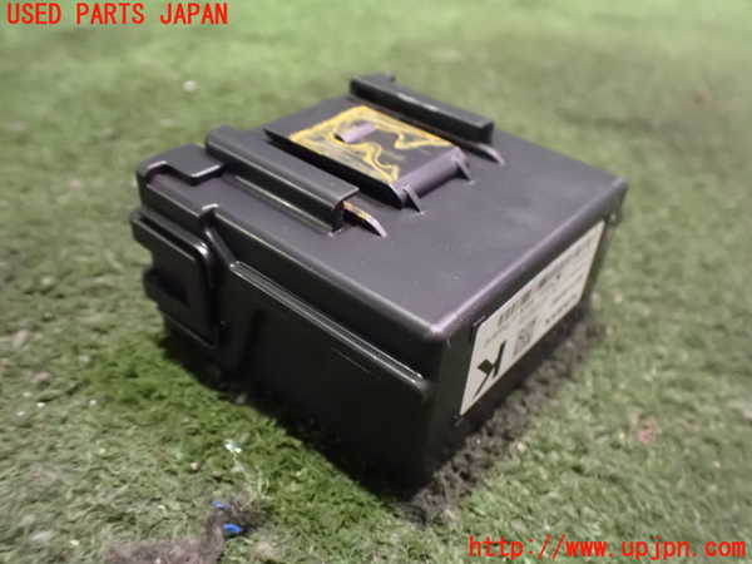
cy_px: 282
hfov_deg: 60.0
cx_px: 376
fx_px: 652
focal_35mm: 30
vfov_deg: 46.8
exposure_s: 1/25
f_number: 2.3
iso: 1600
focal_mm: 5.4
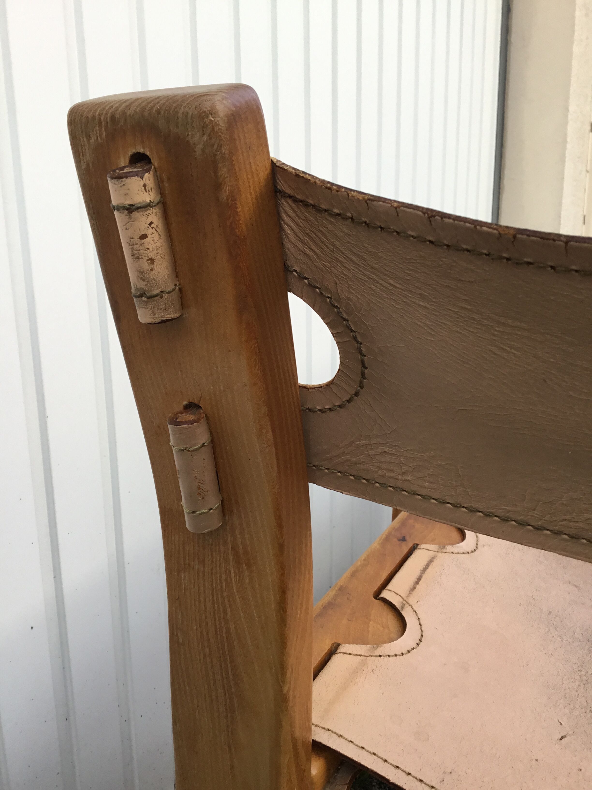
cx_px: 296
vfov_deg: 58.4
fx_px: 707
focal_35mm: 31
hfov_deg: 45.4
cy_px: 395
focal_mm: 3.3
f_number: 2.4
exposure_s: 1/100
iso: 40
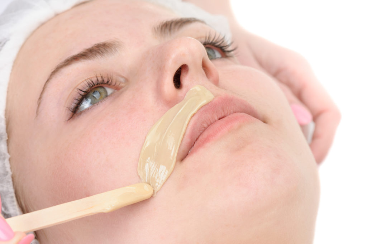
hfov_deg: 19.5
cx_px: 184
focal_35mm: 105
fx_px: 1070
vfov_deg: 13.0
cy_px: 122
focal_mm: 105
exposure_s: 1/60
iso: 200
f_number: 14
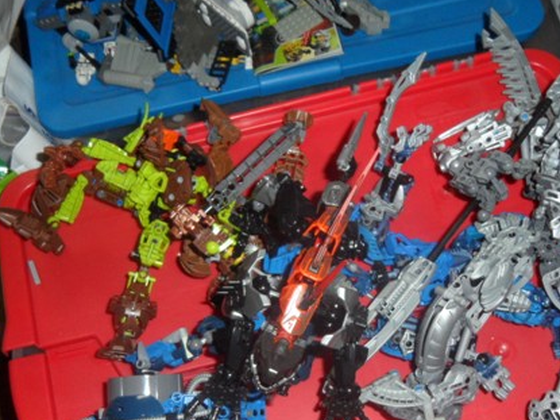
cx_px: 312
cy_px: 309
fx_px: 598
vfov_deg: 37.8
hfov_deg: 50.1
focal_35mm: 37
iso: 160
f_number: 8.2
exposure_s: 1/10
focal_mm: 4.1
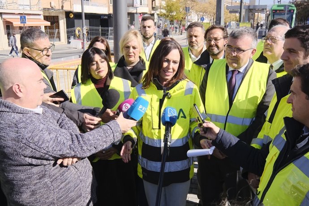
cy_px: 103
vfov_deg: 36.9
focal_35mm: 36
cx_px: 154
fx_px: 309
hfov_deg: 53.1
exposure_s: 1/1000
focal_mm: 24
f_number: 11
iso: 2000
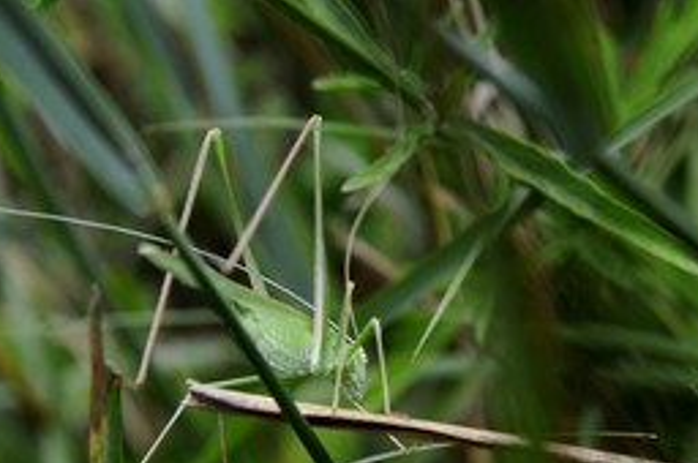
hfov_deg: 17.8
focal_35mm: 115
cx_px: 398
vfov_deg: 11.8
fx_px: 2227
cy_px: 379
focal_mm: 70
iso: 400
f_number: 8
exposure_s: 1/160
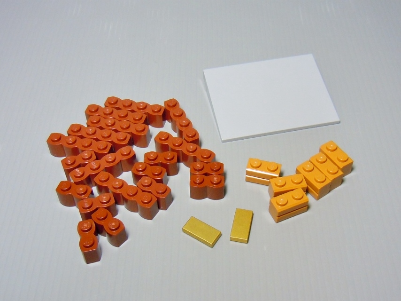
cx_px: 200
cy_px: 150
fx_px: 347
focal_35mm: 30
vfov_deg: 46.8
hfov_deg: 60.0
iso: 200
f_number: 3.5
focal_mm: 5.4
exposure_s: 1/20
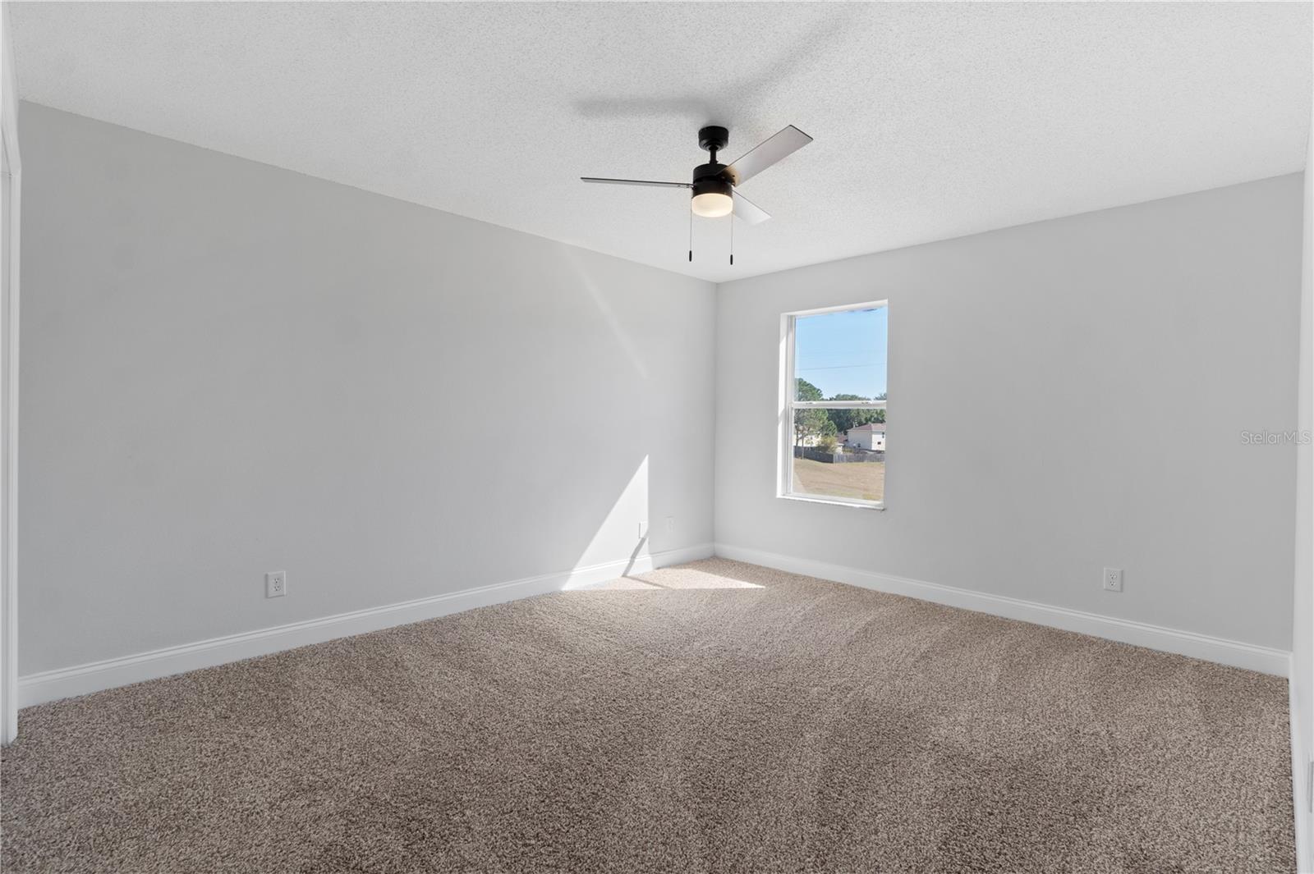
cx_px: 657
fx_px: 602
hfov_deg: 95.0
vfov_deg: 72.0
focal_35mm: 16
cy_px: 437
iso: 100
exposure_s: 1/15
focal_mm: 11
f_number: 8
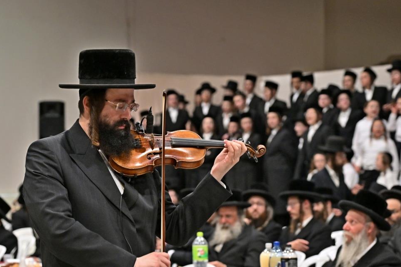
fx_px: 1404
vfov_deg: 10.9
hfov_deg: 16.3
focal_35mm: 126
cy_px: 142
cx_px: 193
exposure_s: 1/250
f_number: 4
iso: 1000
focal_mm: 79
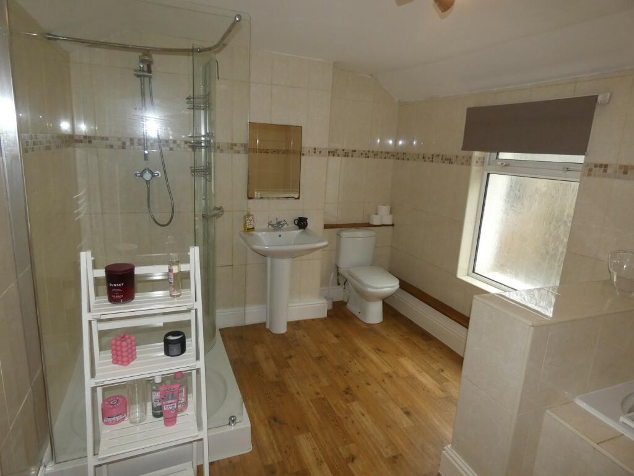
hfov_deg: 81.7
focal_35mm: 20
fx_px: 366
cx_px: 317
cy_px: 238
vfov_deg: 66.0
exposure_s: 1/60
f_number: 2.8
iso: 320
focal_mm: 3.6
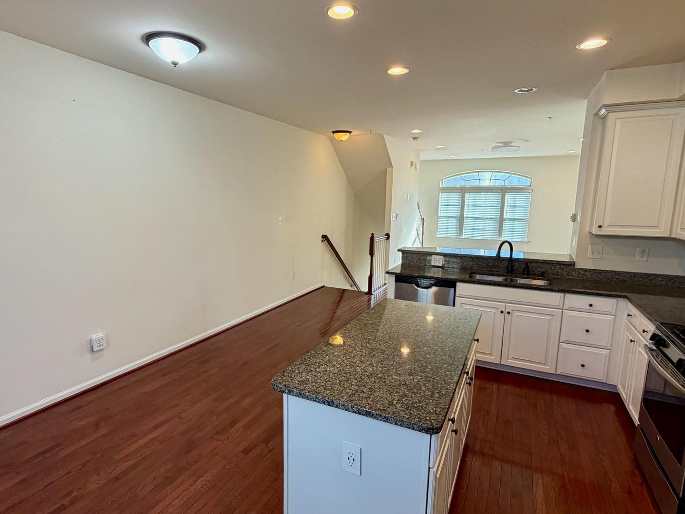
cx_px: 318
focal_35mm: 20
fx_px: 396
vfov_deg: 66.0
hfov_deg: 81.6
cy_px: 261
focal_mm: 2.22
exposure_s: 1/120
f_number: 2.2
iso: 200
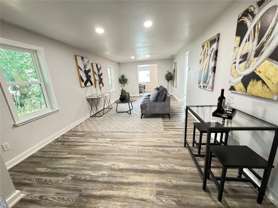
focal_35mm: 14
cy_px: 104
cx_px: 139
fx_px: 112
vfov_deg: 85.7
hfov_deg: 102.1
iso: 500
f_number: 2.2
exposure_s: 1/60
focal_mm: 2.22
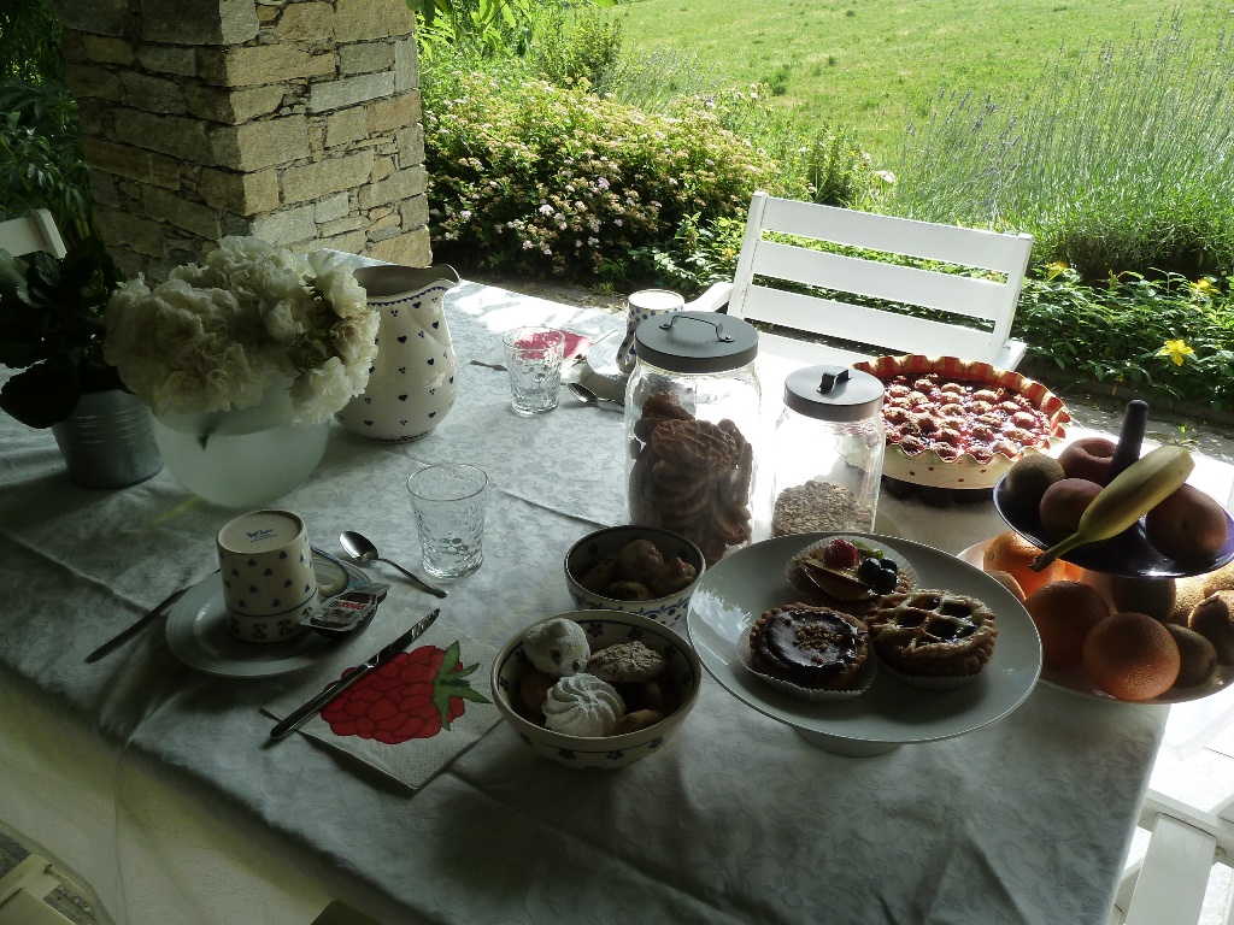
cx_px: 617
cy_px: 462
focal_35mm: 30
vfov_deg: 46.8
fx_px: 1069
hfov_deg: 60.0
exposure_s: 1/250
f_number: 4
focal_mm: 5
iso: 125
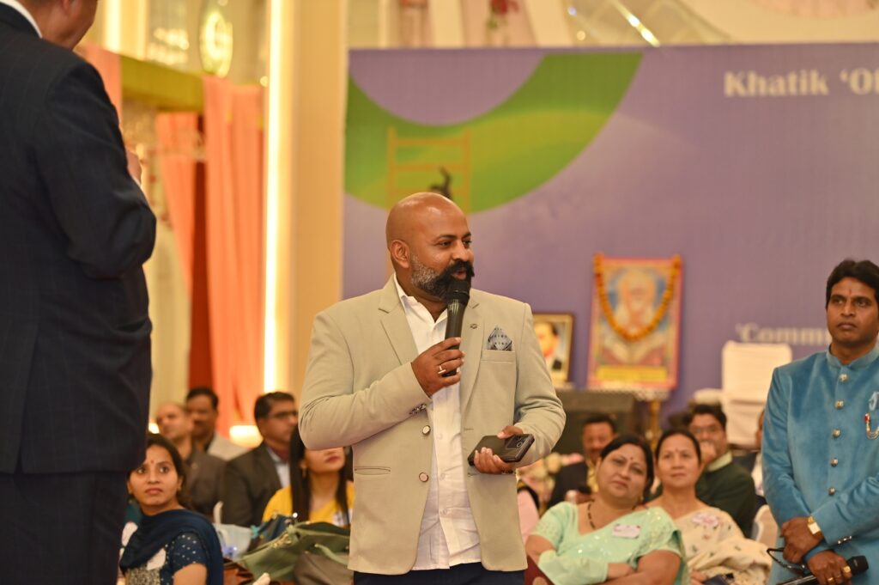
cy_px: 292
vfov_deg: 11.4
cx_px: 440
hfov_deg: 17.1
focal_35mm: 120
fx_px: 2928
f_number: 4.5
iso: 1000
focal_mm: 120
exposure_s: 1/160
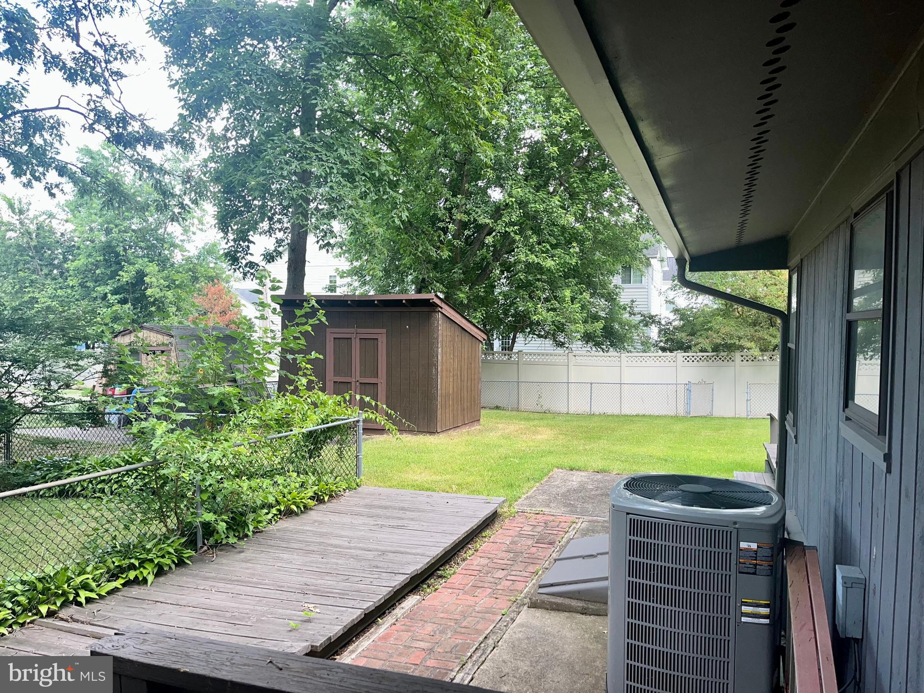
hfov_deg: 67.3
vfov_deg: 53.1
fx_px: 694
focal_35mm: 26
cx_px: 462
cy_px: 346
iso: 40
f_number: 1.6
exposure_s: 1/367
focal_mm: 5.1
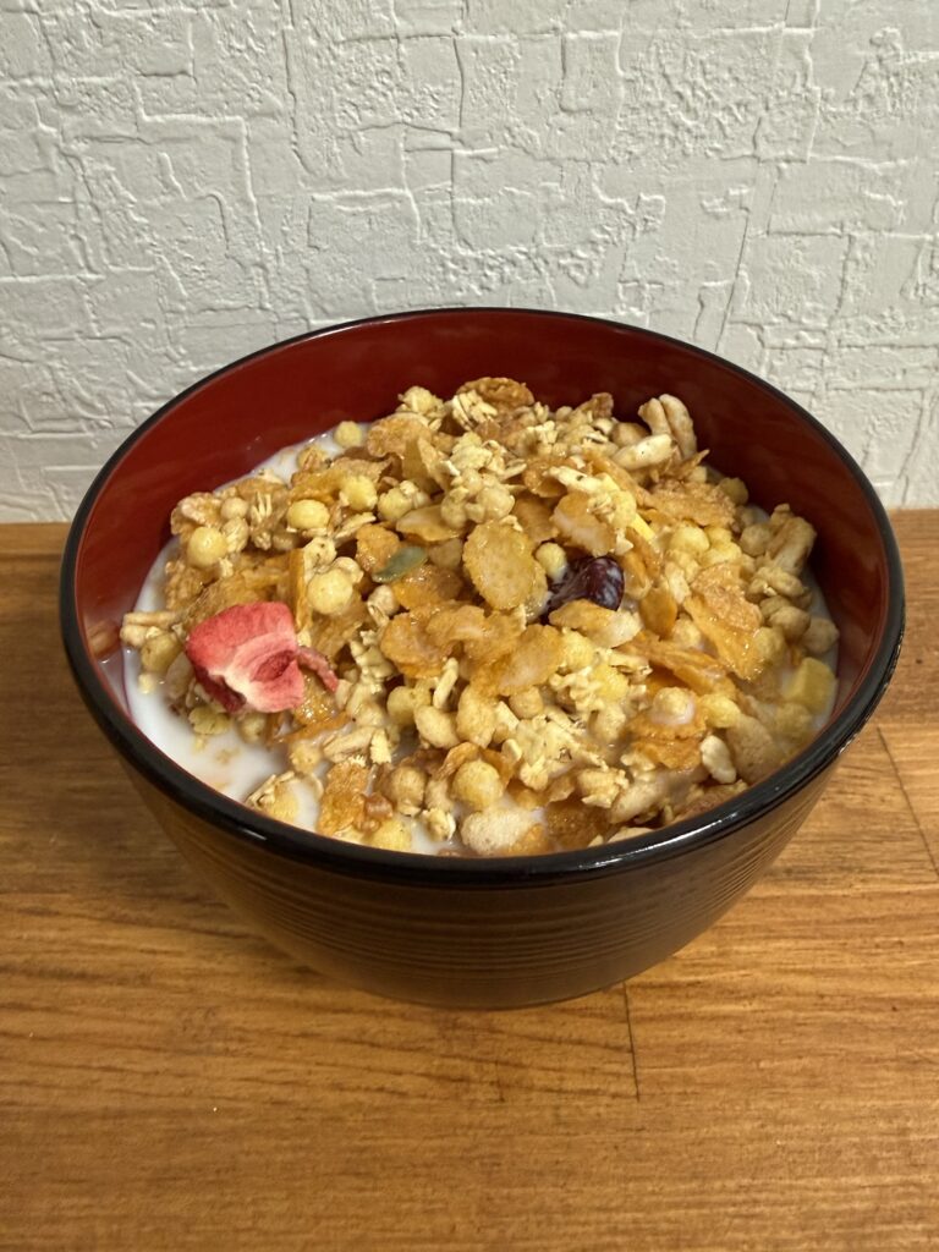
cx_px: 470
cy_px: 626
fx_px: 868
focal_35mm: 24
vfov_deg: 71.6
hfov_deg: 56.8
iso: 500
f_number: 2.2
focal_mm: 2.22
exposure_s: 1/60
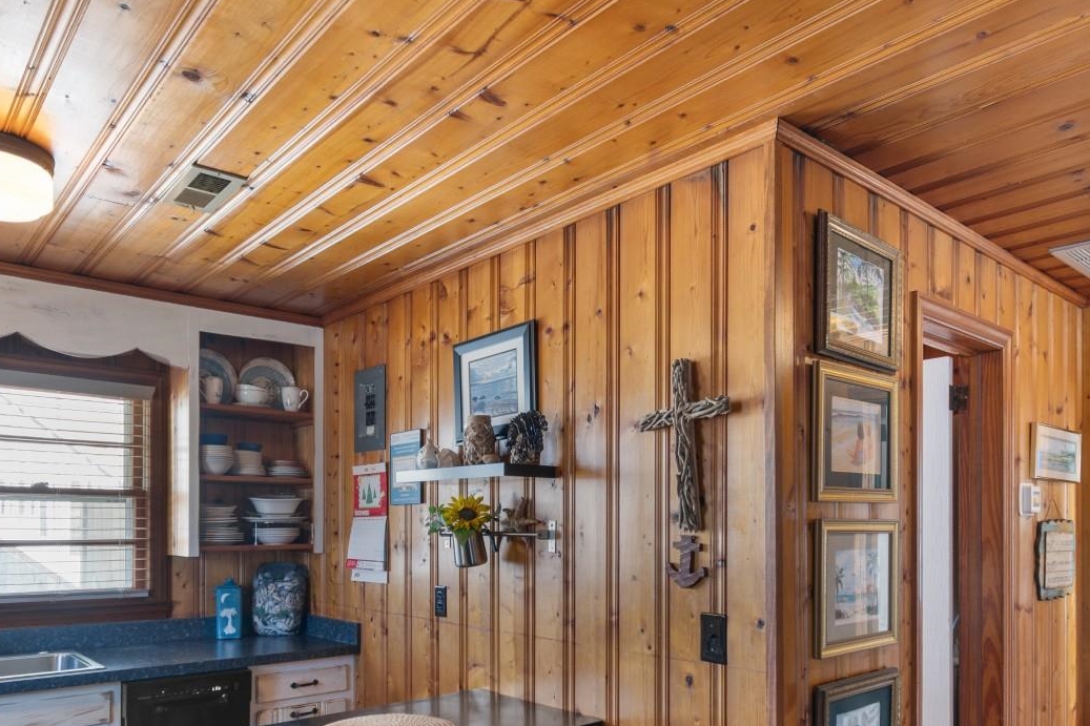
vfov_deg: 49.9
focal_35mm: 25
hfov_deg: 71.5
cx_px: 520
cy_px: 514
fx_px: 757
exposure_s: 1/5
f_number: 4.8
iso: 100
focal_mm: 11
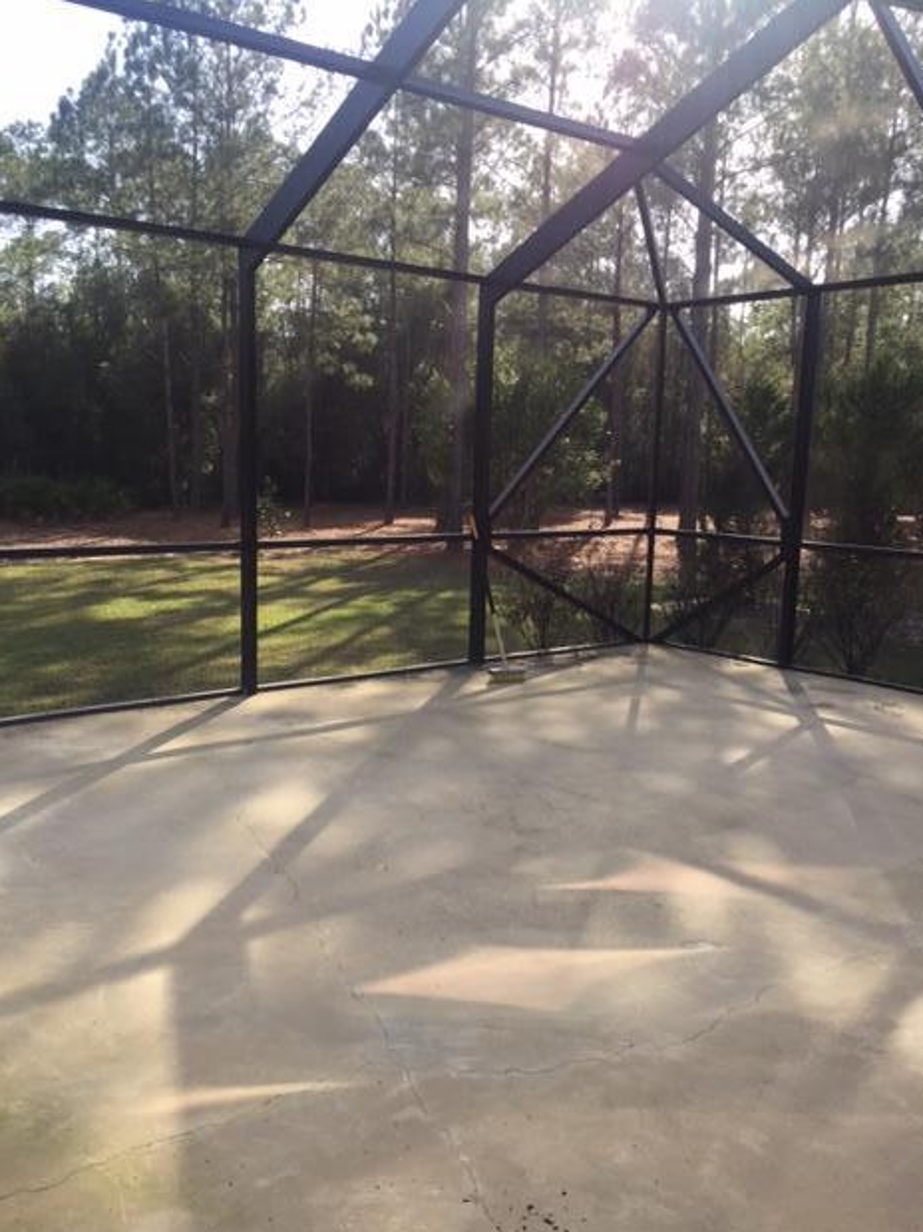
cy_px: 635
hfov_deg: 46.8
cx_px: 460
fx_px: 1067
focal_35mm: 30
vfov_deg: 60.0
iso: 32
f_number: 2.2
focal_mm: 4.15
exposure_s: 1/416
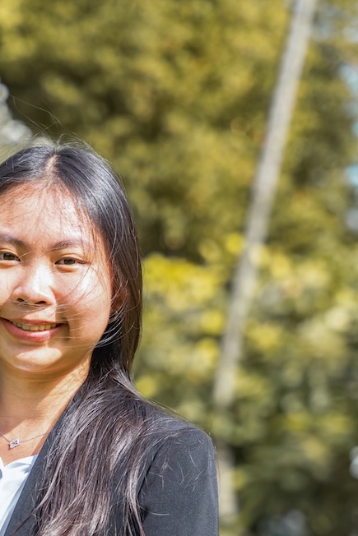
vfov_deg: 13.2
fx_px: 2281
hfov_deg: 8.9
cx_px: 35
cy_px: 563
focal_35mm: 153
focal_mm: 70
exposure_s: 1/500
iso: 100
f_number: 2.8
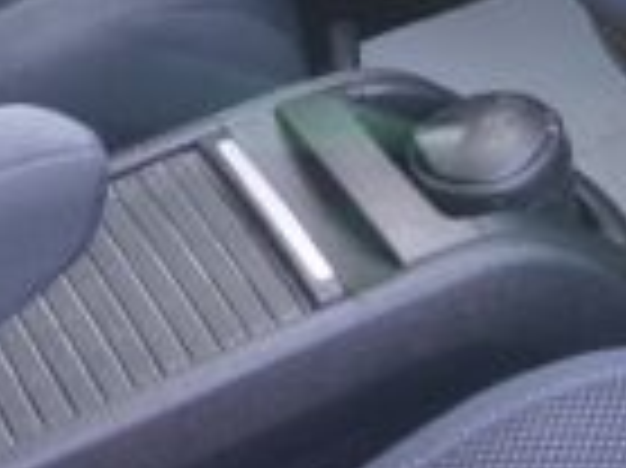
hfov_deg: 13.0
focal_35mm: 150
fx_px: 2710
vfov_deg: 9.2
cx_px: 635
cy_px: -531
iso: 32
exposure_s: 1/122
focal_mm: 4.25
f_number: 1.8
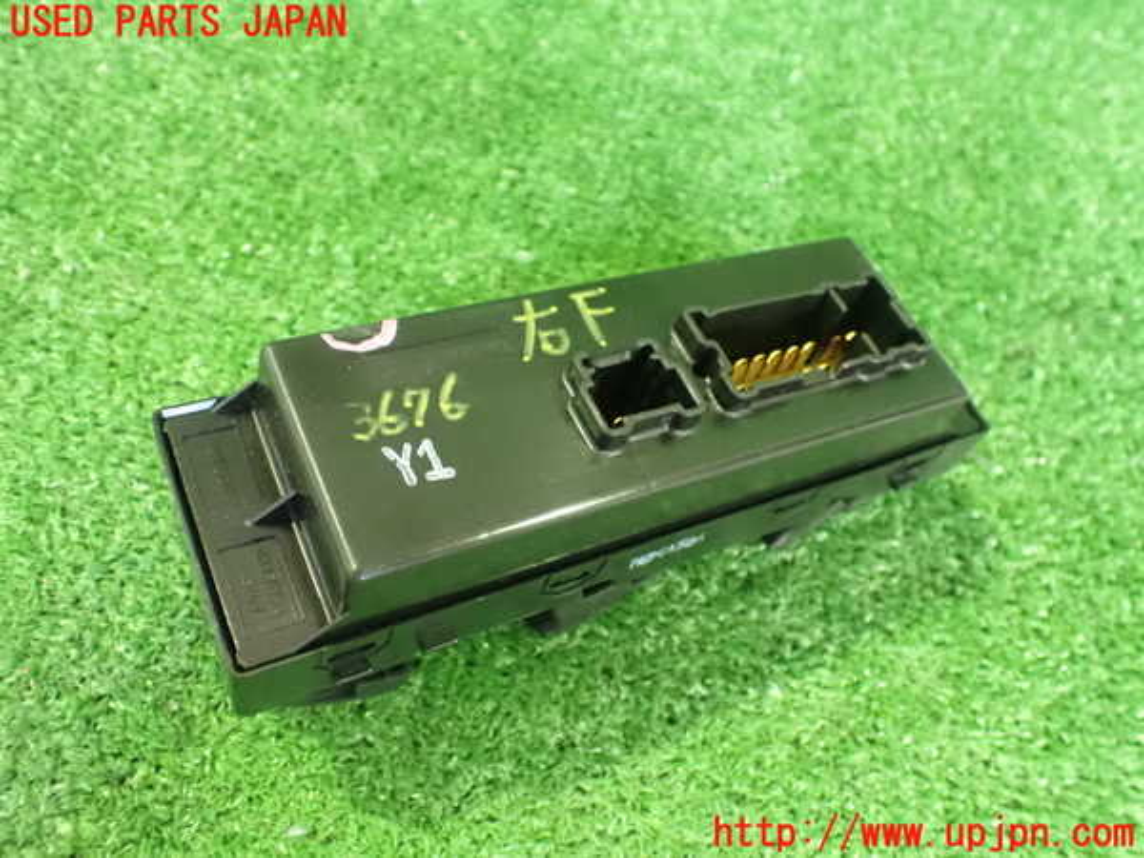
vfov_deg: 46.8
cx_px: 572
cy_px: 429
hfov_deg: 60.0
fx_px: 991
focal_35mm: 30
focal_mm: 5.4
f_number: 2.3
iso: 1600
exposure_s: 1/25
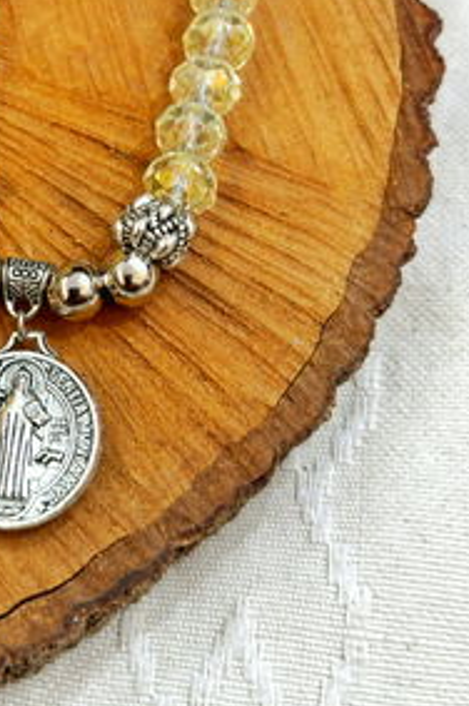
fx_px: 999
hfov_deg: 25.4
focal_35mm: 51
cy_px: 171
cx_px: 27
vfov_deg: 37.9
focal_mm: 5.96
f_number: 1.6
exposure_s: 1/100
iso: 100
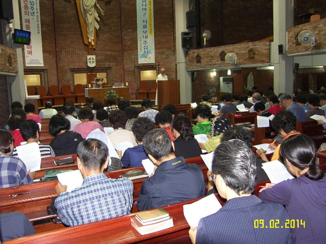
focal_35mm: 28
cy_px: 122
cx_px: 163
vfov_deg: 49.7
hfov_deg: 63.4
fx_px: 264
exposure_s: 1/30
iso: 100
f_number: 2.2
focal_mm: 7.4
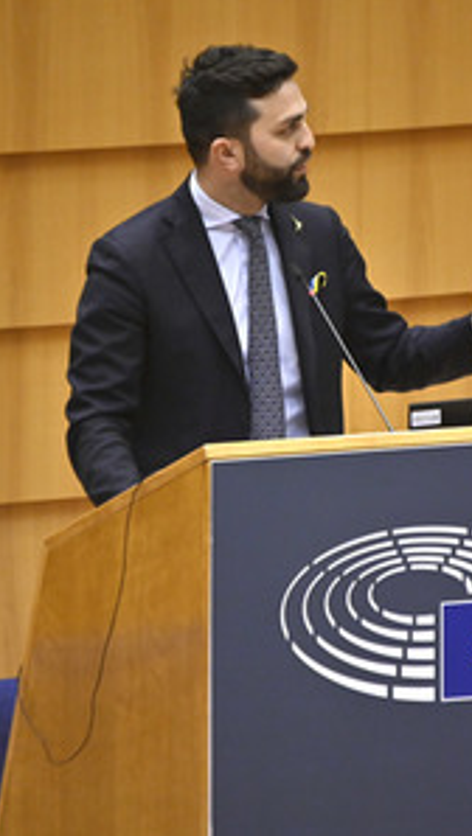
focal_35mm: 791
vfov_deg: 2.7
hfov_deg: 1.5
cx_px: 332
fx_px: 17570
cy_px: 418
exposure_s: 1/400
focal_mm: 500
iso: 3200
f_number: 6.3
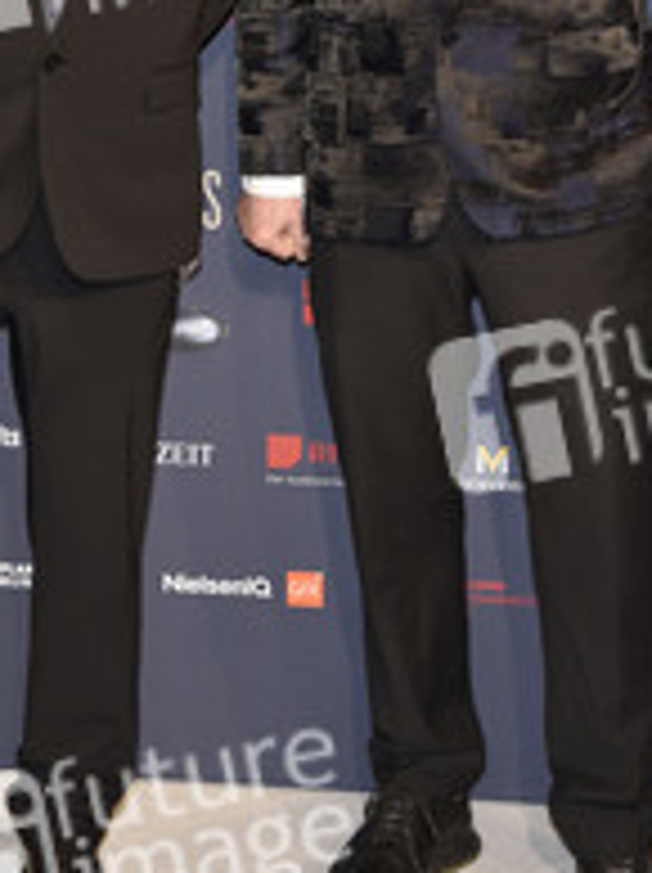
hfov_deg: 12.8
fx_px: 2894
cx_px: 252
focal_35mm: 115
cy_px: 162
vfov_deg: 17.0
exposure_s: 1/250
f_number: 7.1
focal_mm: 58
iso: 1250
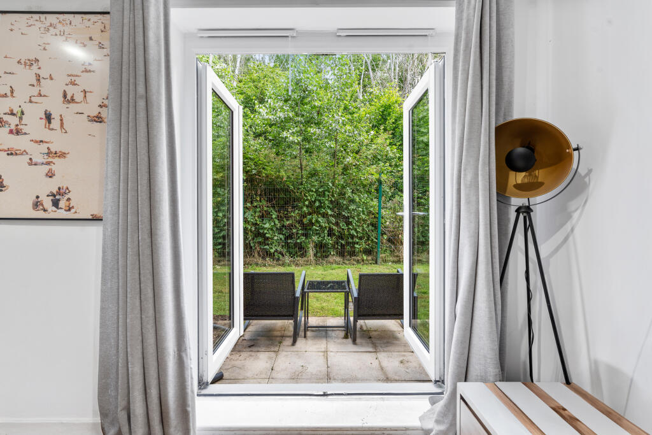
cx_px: 326
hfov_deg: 96.7
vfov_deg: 73.8
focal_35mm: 16
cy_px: 218
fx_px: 290
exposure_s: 1/4
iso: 400
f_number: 8
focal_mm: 16
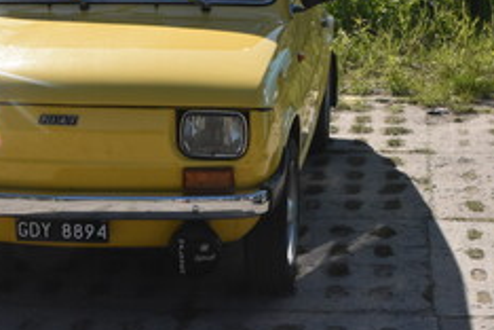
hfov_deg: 18.6
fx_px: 1496
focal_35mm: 109
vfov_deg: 12.5
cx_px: 131
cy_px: 68
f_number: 14
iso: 1250
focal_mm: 40
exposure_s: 1/800
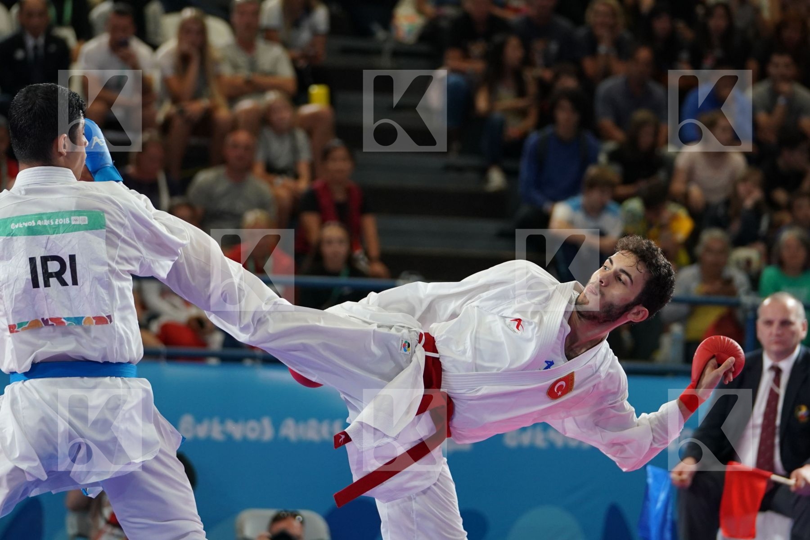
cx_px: 405
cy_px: 270
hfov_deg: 10.7
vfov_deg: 7.2
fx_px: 4320
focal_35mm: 192
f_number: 2.8
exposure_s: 1/1000
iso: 1600
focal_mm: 128
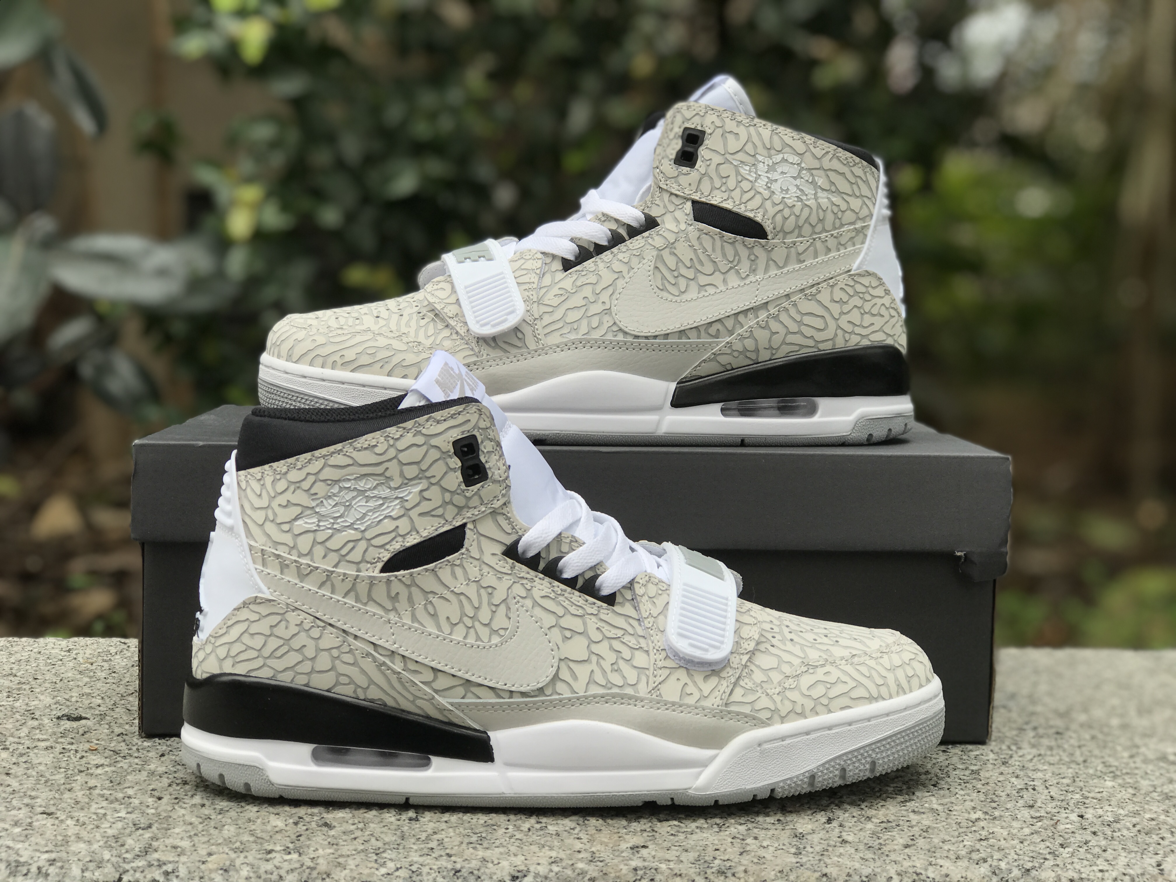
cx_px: 588
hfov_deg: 33.8
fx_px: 1936
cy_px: 441
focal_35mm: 57
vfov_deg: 25.7
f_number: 2.8
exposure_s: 1/332
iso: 20
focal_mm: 6.6
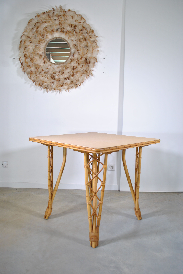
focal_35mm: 27
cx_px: 92
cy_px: 137
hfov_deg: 48.0
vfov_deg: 67.3
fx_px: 205
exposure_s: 1/30
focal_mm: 18
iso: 200
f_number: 5
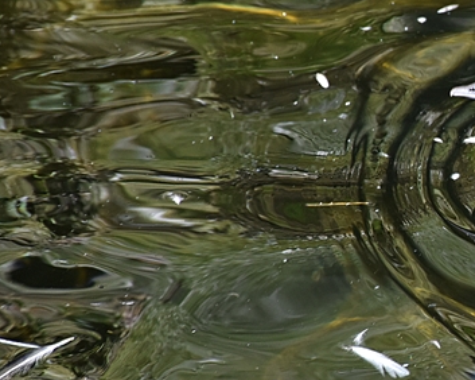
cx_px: 655
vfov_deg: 2.7
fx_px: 8037
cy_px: 183
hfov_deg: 3.4
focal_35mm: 572
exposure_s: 1/250
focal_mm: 140
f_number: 5.6
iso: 560
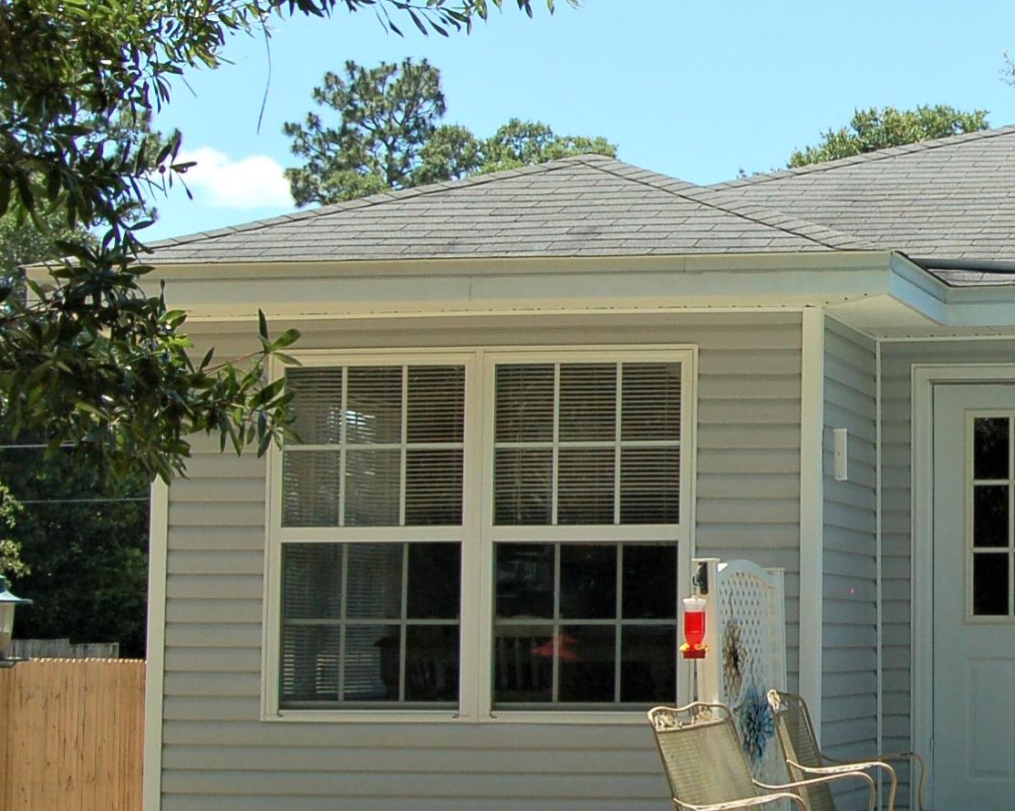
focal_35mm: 91
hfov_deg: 19.9
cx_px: 1186
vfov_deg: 16.9
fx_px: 2733
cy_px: 328
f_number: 10
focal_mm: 24
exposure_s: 1/250
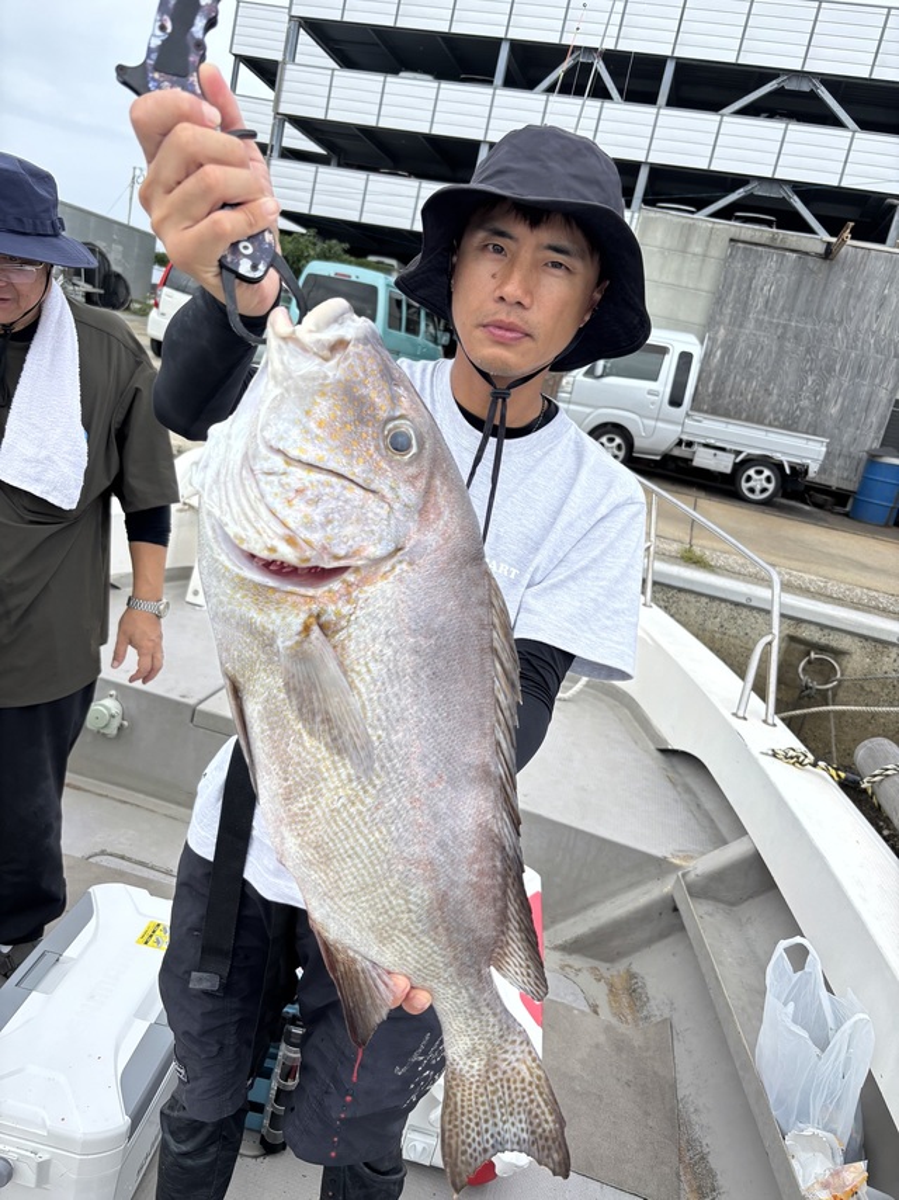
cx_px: 450
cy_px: 600
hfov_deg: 53.0
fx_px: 901
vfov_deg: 67.3
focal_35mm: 26
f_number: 1.6
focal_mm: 5.96
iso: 50
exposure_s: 1/1667
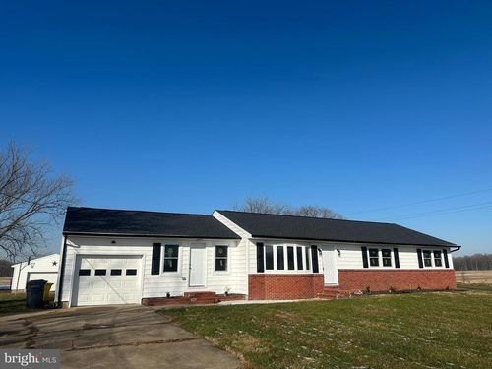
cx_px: 246
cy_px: 184
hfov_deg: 71.6
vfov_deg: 56.8
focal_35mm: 24
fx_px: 341
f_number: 1.78
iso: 80
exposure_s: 1/7576
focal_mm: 6.86
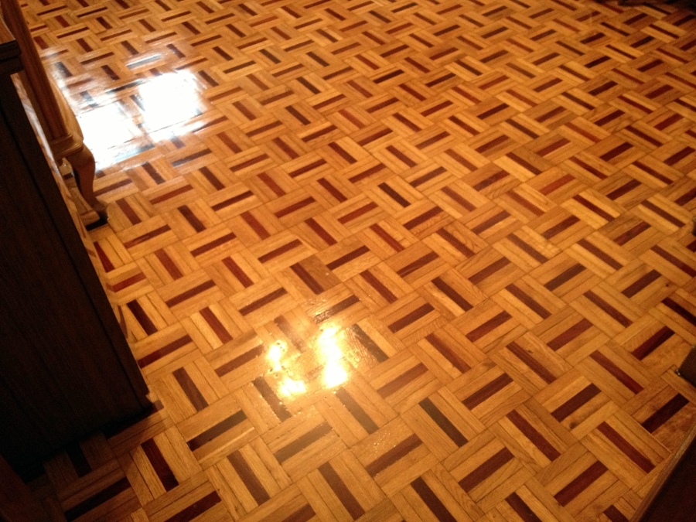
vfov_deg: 40.7
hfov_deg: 52.6
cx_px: 348
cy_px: 261
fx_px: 704
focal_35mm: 35
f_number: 2.4
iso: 320
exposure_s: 1/20
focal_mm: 4.28
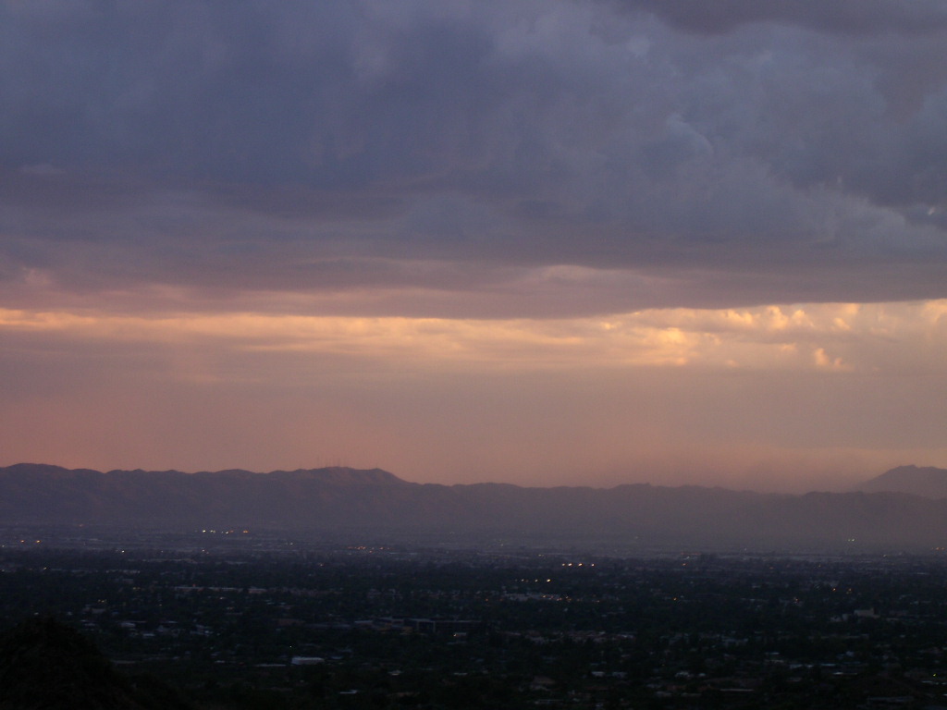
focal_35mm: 114
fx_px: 3119
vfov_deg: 13.0
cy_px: 355
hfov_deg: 17.3
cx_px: 474
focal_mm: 24
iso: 100
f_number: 4.9
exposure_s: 1/39.7
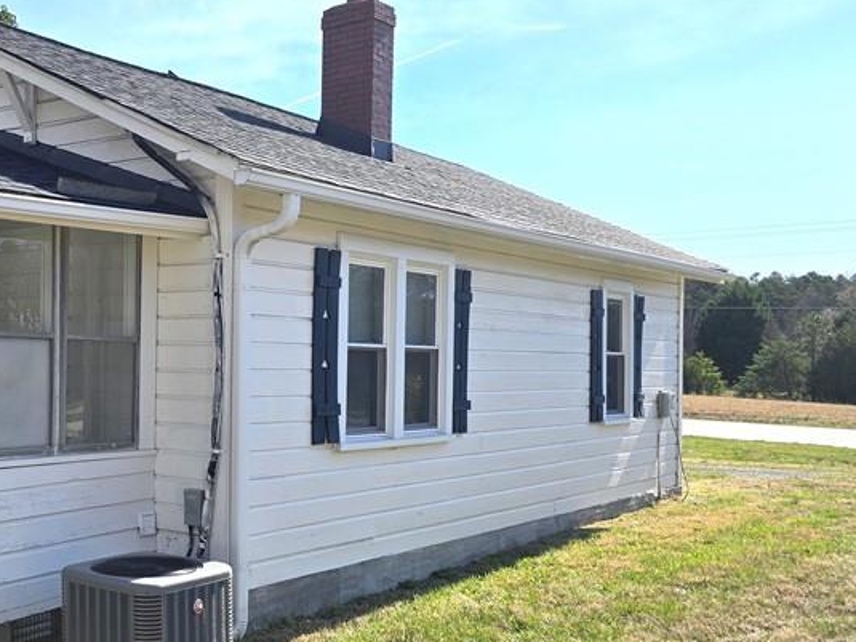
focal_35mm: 44
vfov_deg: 32.8
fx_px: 1088
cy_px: 347
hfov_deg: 39.9
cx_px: 93
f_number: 1.7
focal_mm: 6.3
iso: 12
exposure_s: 1/1087
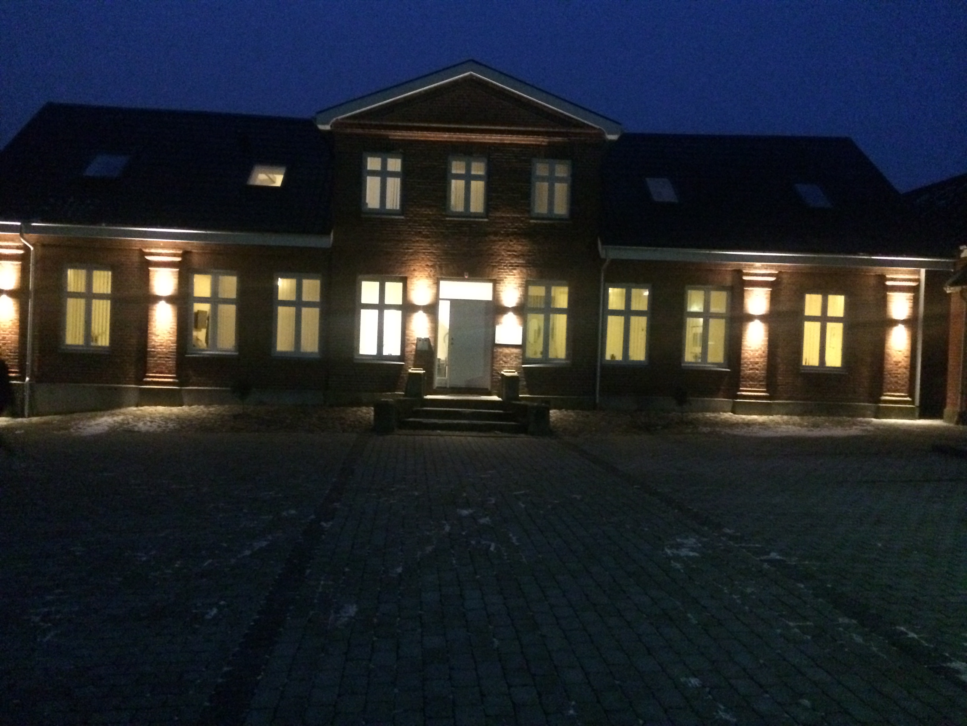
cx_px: 484
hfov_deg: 60.0
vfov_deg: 46.8
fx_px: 838
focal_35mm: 30
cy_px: 363
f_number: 2.2
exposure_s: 1/15
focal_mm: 4.12
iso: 2000
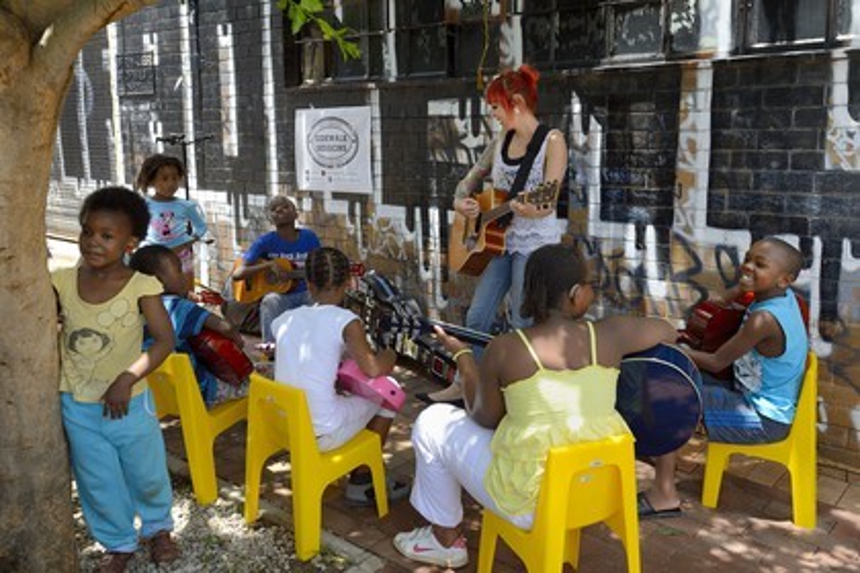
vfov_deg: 45.0
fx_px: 693
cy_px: 286
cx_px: 430
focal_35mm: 29
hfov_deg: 63.7
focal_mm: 29
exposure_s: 1/250
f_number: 8
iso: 400
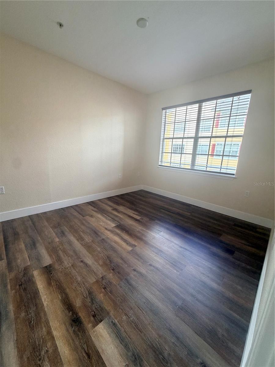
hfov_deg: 85.7
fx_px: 148
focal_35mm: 14
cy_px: 184
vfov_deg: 102.1
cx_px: 138
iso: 160
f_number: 2.2
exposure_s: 1/60
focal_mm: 2.22
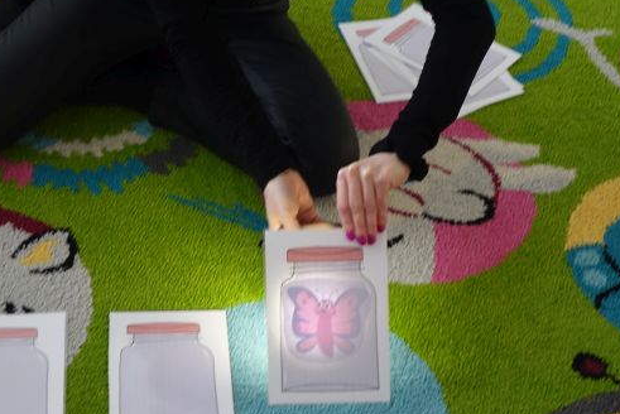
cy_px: 233
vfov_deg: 18.7
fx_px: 1258
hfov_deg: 27.6
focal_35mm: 73
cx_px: 229
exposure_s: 1/50
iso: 800
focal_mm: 20.6
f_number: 2.8
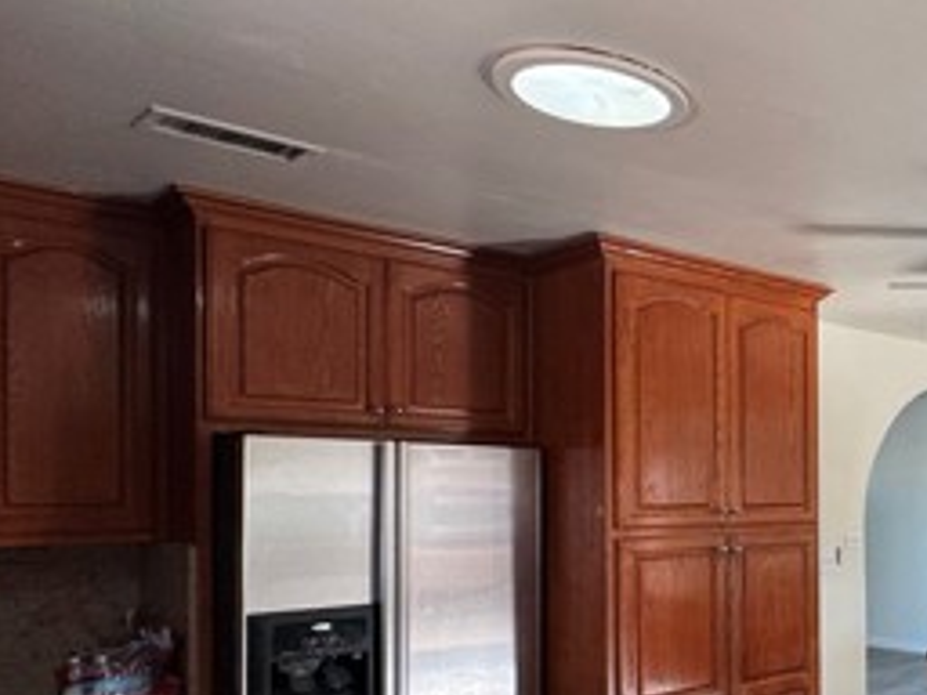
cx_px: 999
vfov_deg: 40.0
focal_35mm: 35
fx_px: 937
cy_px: 489
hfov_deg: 42.4
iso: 100
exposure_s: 1/99
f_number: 2.2
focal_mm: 2.22
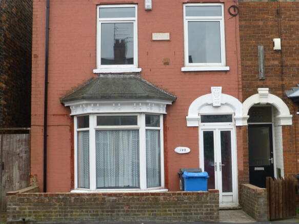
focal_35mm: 51
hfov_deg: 37.5
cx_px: 150
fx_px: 440
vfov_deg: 28.6
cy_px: 112
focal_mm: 9
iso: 100
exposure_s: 1/250
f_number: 4.4
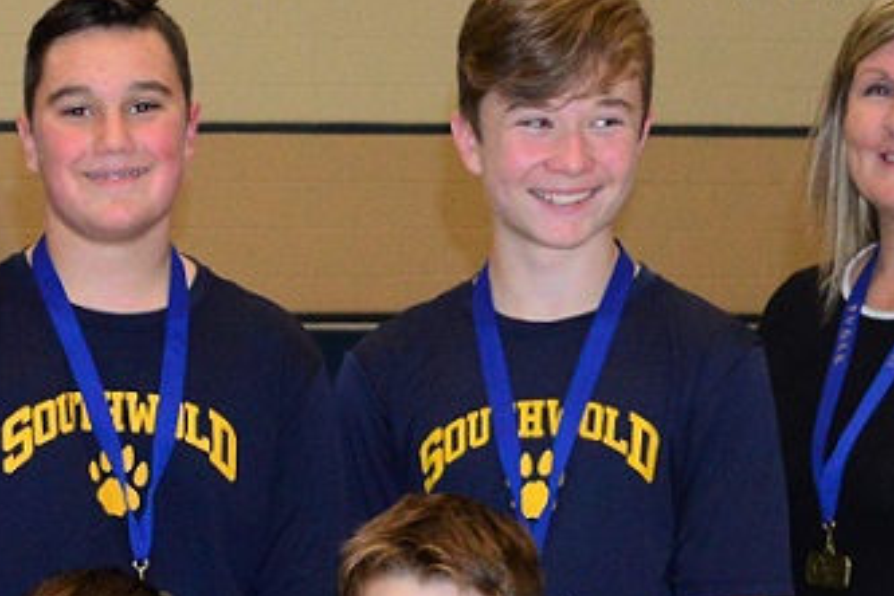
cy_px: 989
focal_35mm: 116
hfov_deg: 16.0
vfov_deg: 11.2
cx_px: -505
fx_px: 2880
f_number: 5
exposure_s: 1/125
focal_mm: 20
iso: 1400
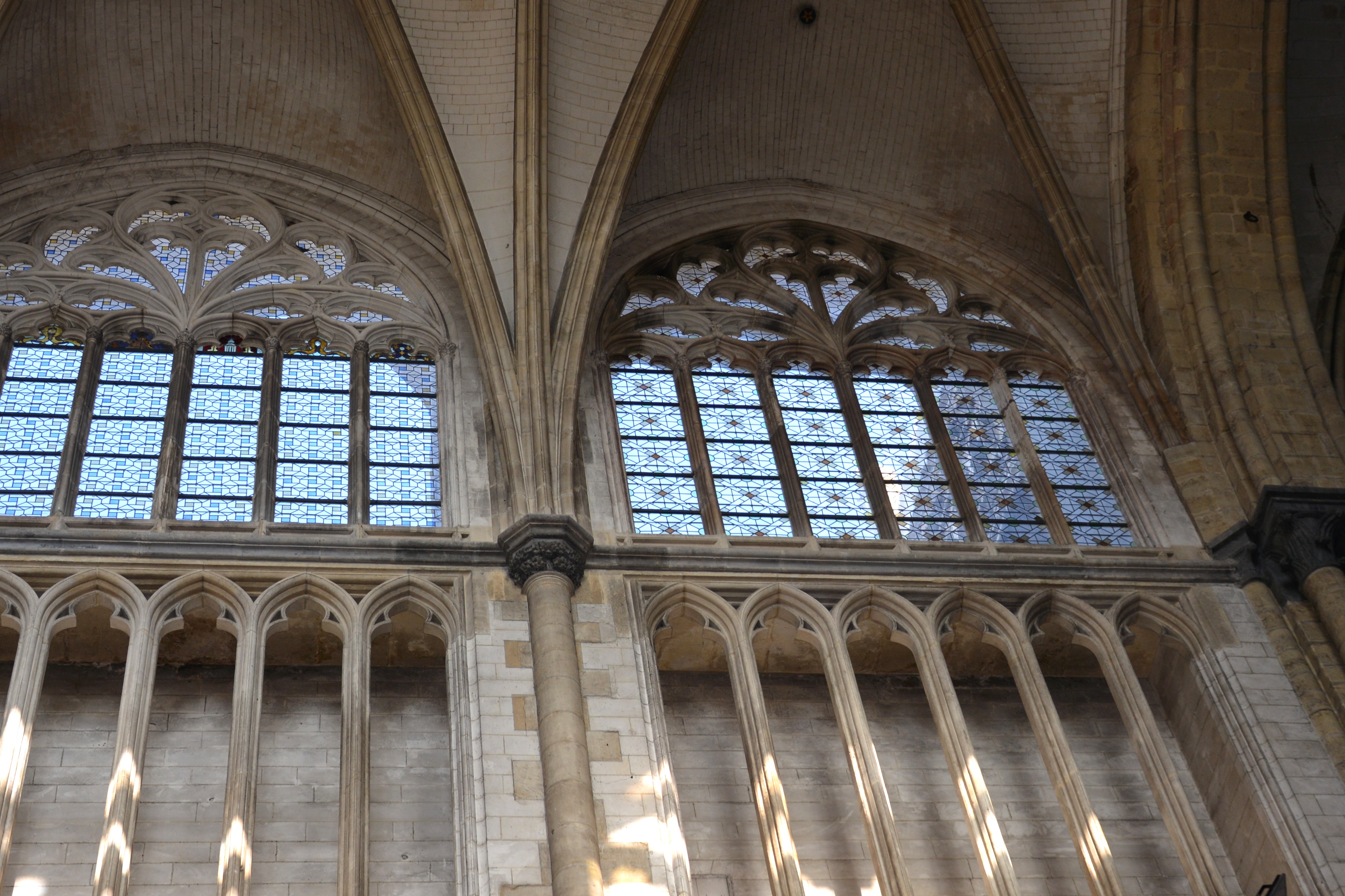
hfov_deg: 35.0
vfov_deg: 23.8
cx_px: 779
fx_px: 2129
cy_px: 468
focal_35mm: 57
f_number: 4
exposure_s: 1/200
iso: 180
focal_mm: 26
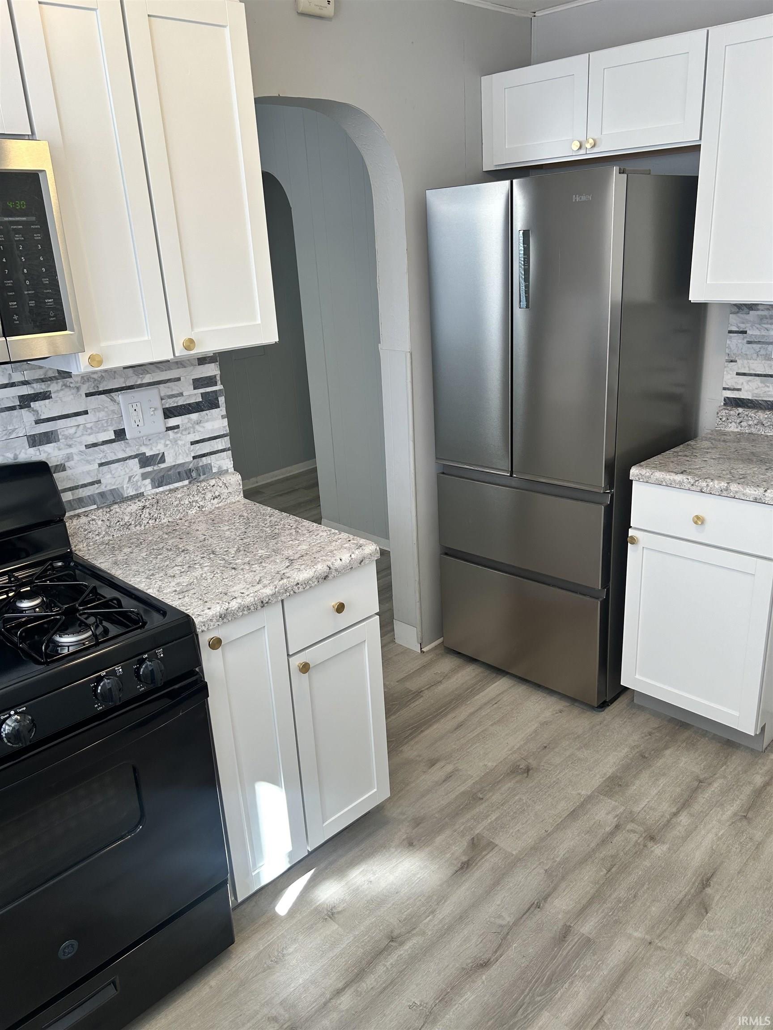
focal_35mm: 26
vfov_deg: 67.3
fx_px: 774
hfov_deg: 53.1
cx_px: 386
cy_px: 515
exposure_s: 1/120
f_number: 1.5
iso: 80
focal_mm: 5.7
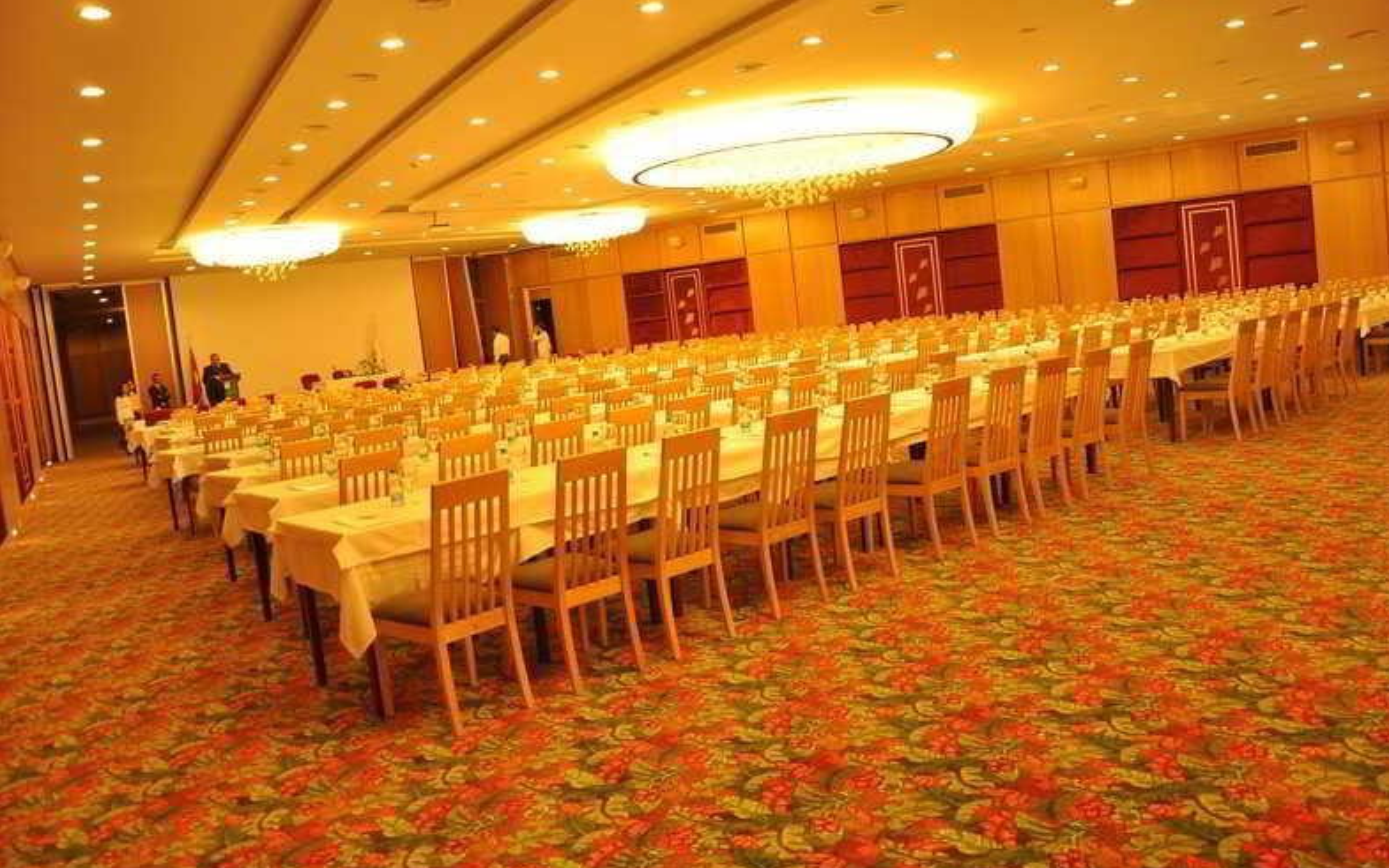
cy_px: 413
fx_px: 1060
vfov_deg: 44.5
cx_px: 706
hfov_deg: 66.5
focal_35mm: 28
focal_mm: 18
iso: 640
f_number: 3.5
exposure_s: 1/40
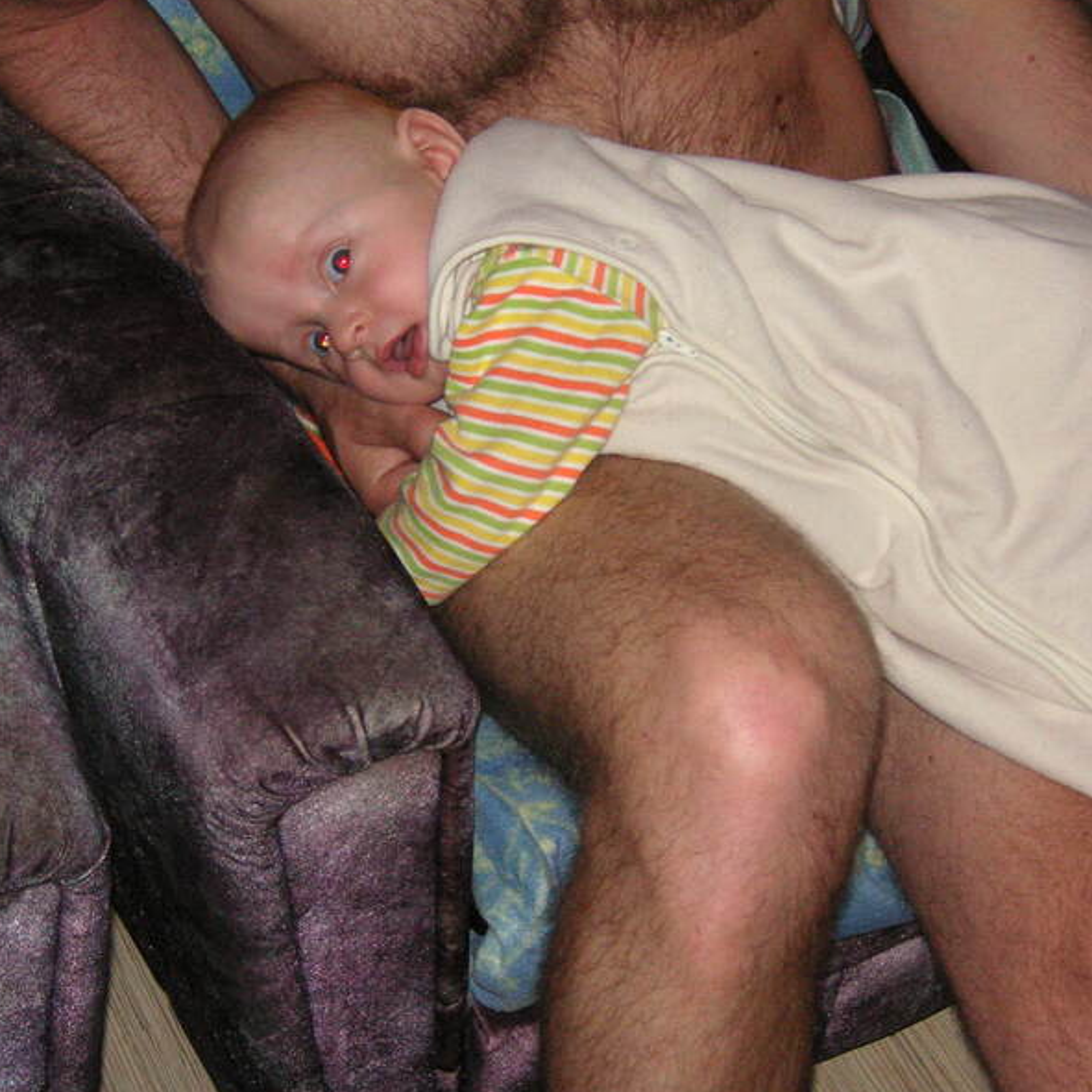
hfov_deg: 23.7
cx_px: 503
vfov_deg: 23.7
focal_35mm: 73
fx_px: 2605
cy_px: 541
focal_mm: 10.2
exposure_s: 1/60
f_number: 3.9
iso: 160
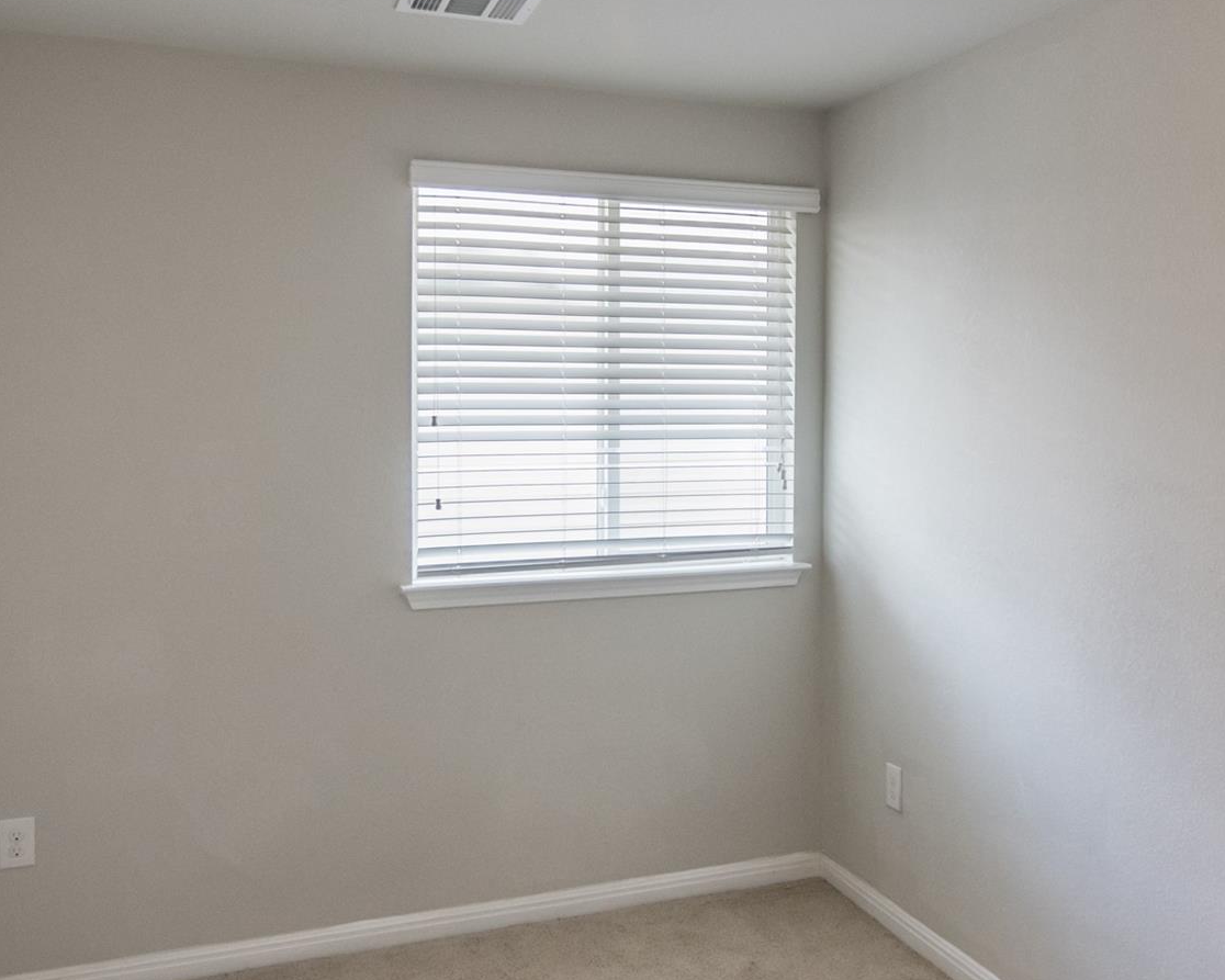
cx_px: 699
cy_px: 452
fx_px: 1124
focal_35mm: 31
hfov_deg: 57.0
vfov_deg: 47.1
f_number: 4
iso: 800
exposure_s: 1/125
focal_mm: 12
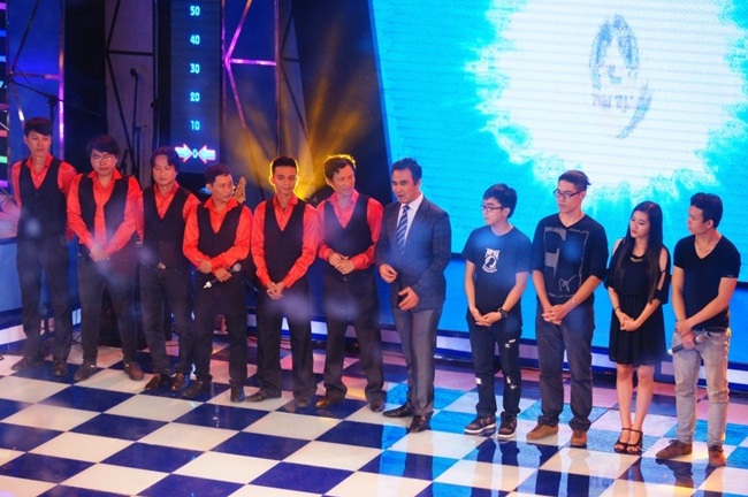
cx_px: 374
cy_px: 248
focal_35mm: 112
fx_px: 2335
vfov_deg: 12.2
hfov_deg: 18.2
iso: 2000
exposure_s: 1/80
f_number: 5.6
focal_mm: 75
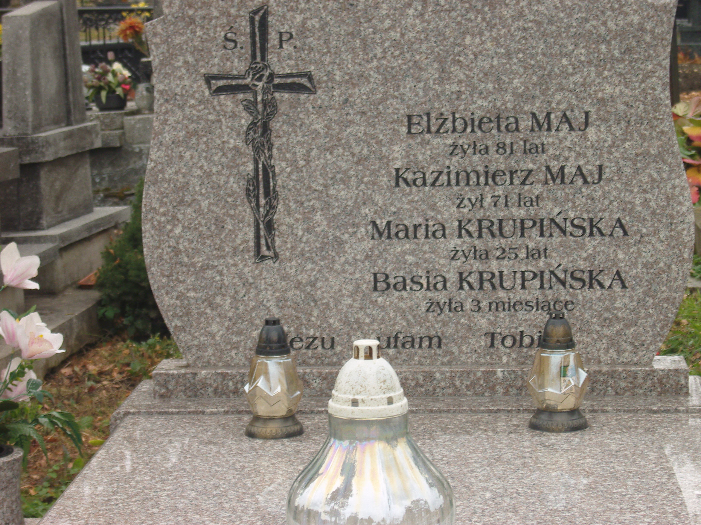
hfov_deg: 19.3
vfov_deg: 14.5
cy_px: 262
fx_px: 2066
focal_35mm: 102
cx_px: 350
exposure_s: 1/60
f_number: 5.2
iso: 100
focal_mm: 21.9
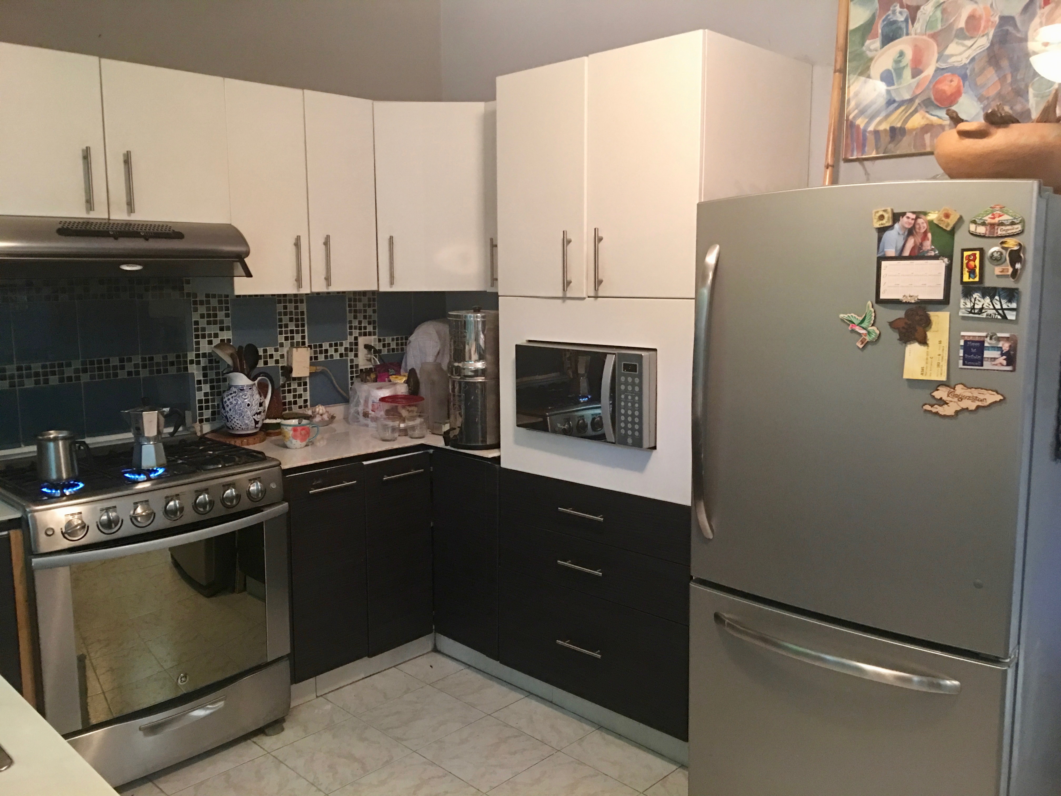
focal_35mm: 29
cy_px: 398
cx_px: 530
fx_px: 889
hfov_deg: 61.7
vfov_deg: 48.2
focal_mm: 4.15
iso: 80
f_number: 2.2
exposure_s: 1/4
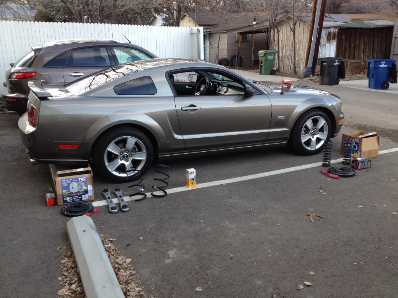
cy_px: 149
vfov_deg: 40.7
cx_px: 199
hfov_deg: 52.6
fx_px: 402
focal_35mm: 35
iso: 64
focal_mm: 4.3
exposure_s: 1/60
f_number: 2.4
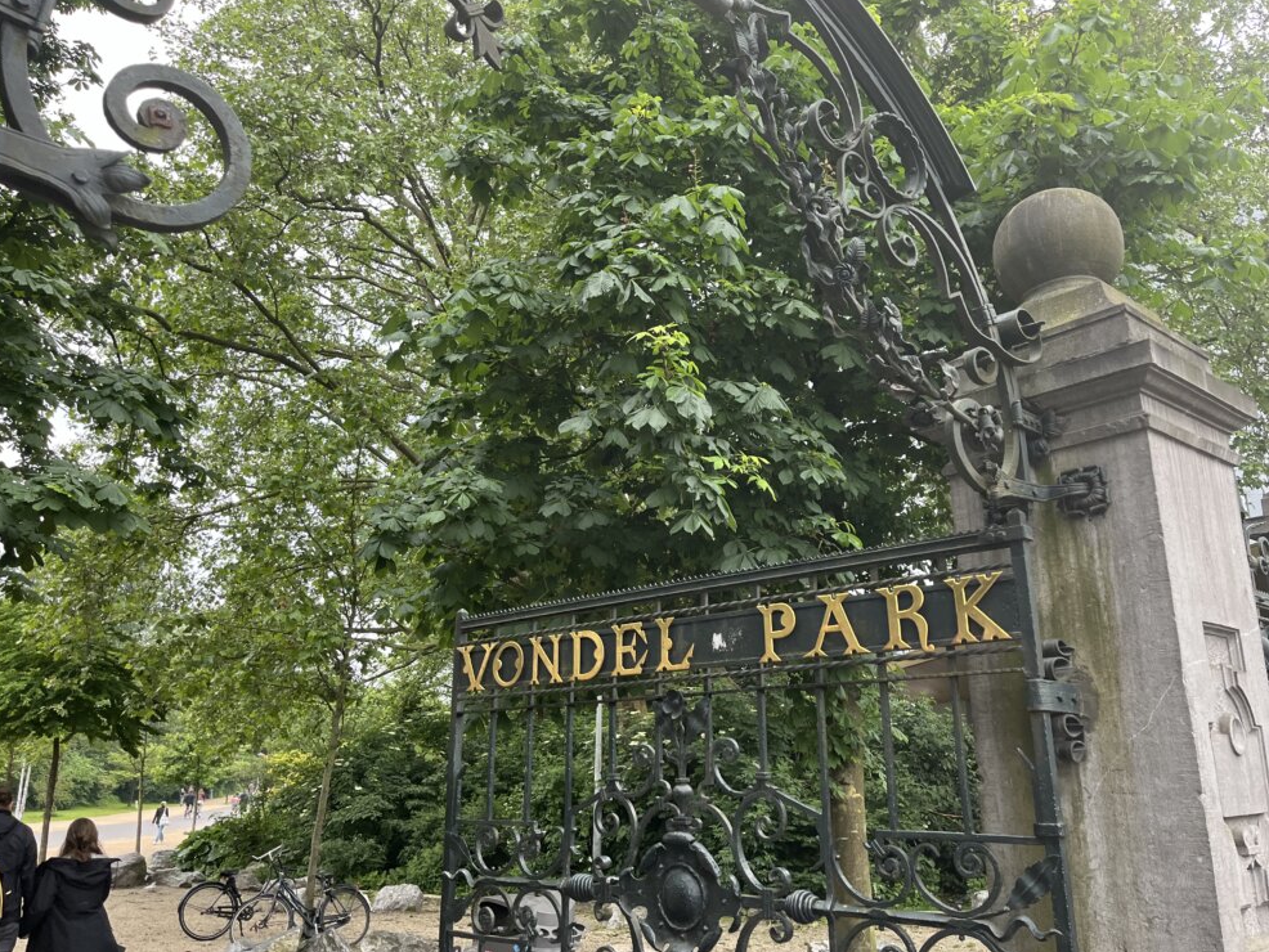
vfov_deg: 51.4
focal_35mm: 27
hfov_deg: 65.3
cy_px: 464
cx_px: 653
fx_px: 990
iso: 125
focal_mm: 5.1
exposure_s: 1/121
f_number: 1.6
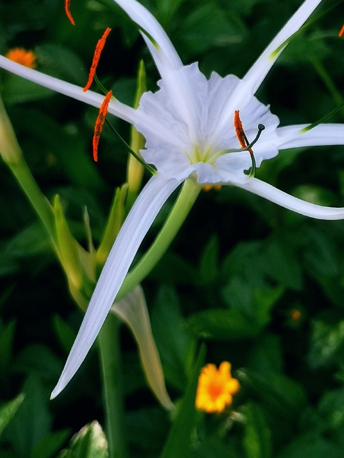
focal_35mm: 85
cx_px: 210
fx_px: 1126
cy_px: 136
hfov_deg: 17.4
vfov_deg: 22.9
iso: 50
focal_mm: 4.75
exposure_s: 1/1572
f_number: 1.8
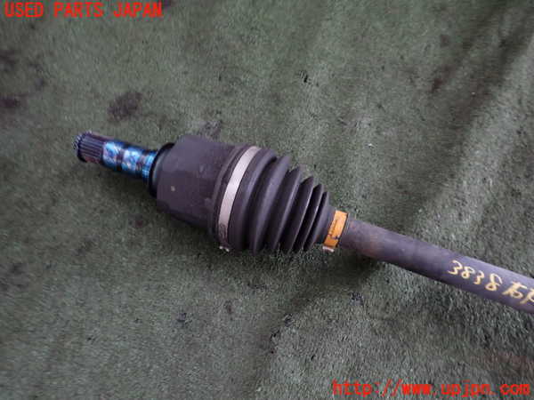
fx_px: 386
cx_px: 267
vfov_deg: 54.9
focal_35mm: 25
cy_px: 200
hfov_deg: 69.4
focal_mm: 4.5
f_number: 2
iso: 250
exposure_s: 1/30
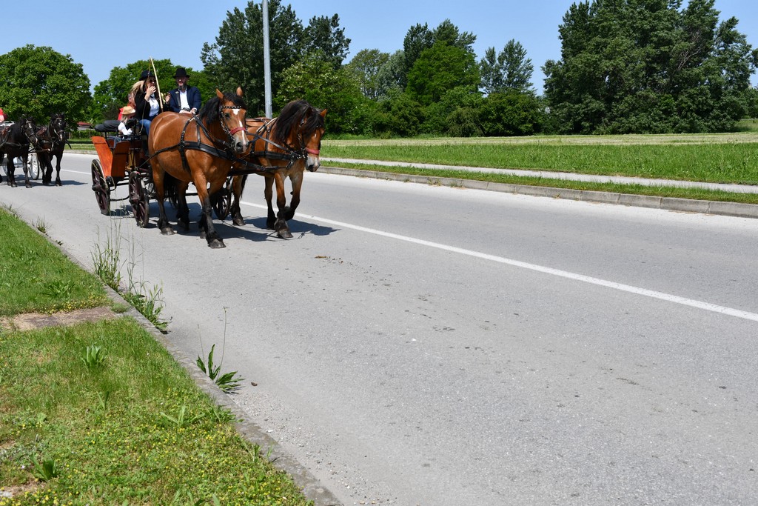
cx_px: 379
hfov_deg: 48.5
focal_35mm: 40
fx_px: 842
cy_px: 253
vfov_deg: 33.4
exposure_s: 1/320
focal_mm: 27
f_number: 9
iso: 100
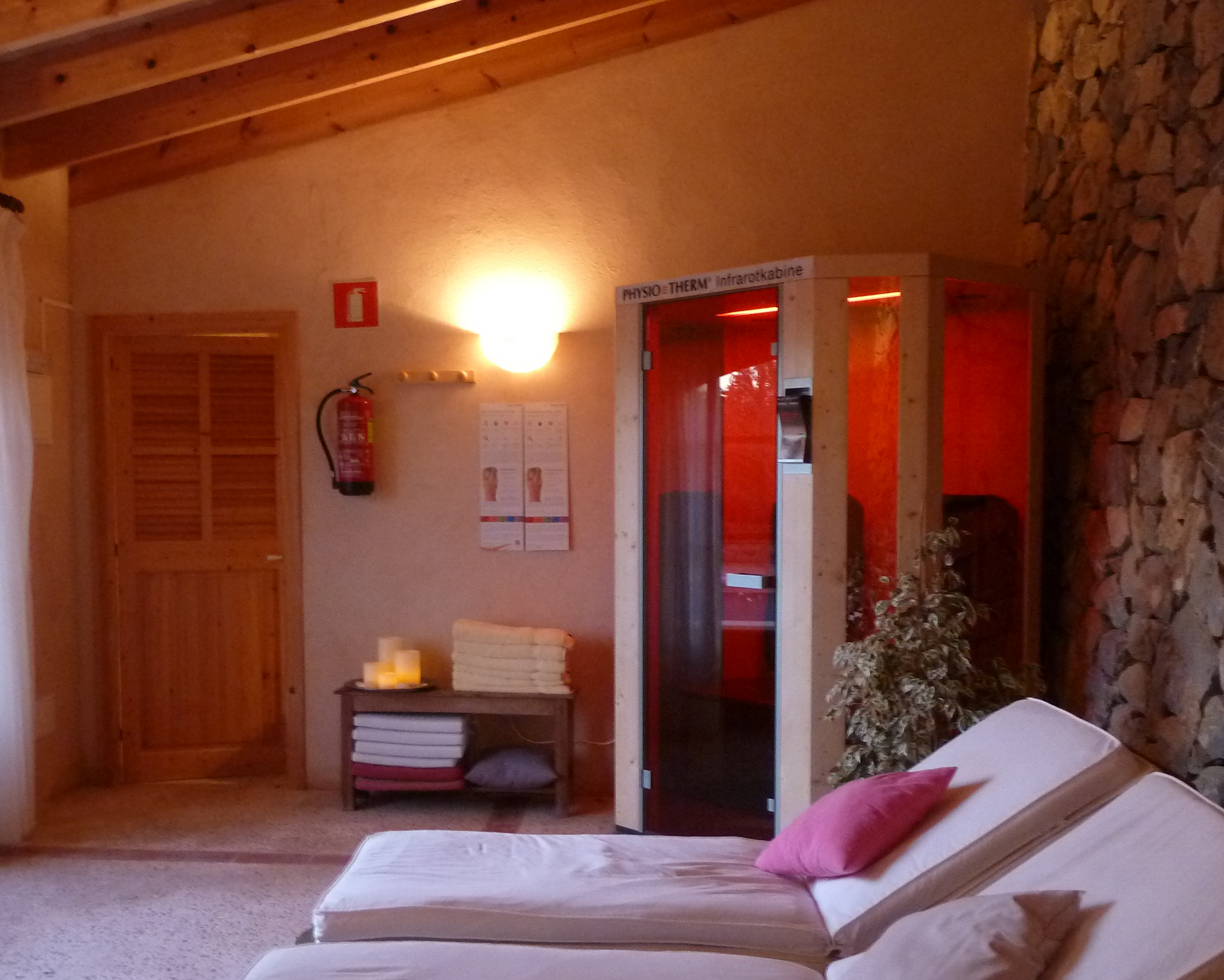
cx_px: 514
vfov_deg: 39.1
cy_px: 570
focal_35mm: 38
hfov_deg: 47.8
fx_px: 1377
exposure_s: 1/4
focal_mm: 4.7
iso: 400
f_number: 3.4
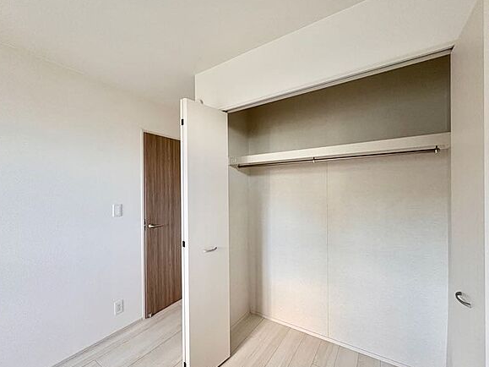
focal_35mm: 15
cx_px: 250
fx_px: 212
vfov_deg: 81.7
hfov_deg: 98.2
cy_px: 191
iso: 250
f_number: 2.2
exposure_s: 1/60
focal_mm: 2.22
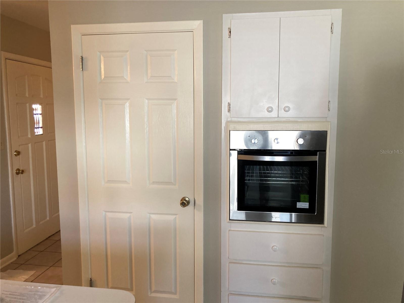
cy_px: 152
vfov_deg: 49.7
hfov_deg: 63.4
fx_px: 327
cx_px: 202
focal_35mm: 28
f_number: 1.8
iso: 200
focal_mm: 3.99
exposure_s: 1/60
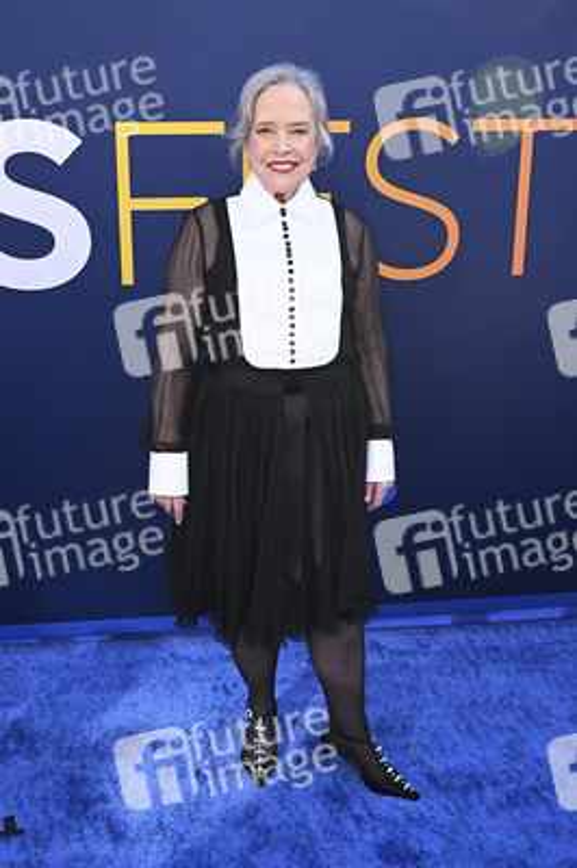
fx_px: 939
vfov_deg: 49.6
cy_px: 434
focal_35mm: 39
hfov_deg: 34.2
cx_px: 288
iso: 320
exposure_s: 1/200
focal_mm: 39
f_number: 5.6
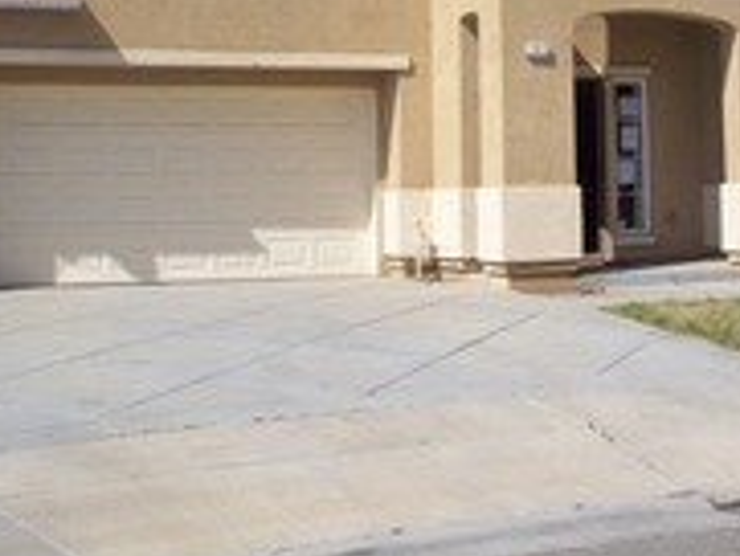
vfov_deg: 21.5
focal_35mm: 67
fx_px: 1433
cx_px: 499
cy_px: 57
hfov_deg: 28.7
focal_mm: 7.54
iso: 100
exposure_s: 1/1000
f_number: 4.8
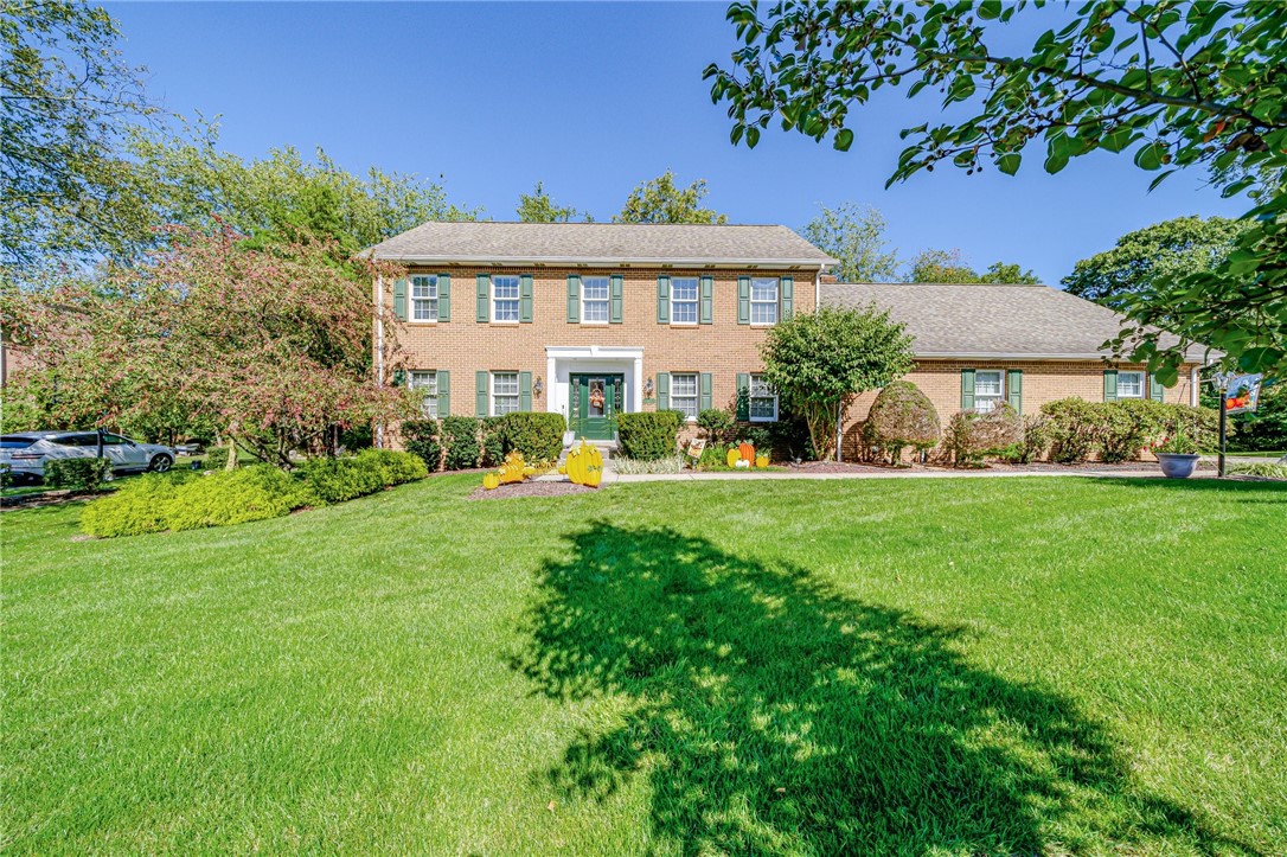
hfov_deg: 112.6
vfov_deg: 89.9
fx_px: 429
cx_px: 644
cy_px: 428
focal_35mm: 12
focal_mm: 12
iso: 50
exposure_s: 1/800
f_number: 11
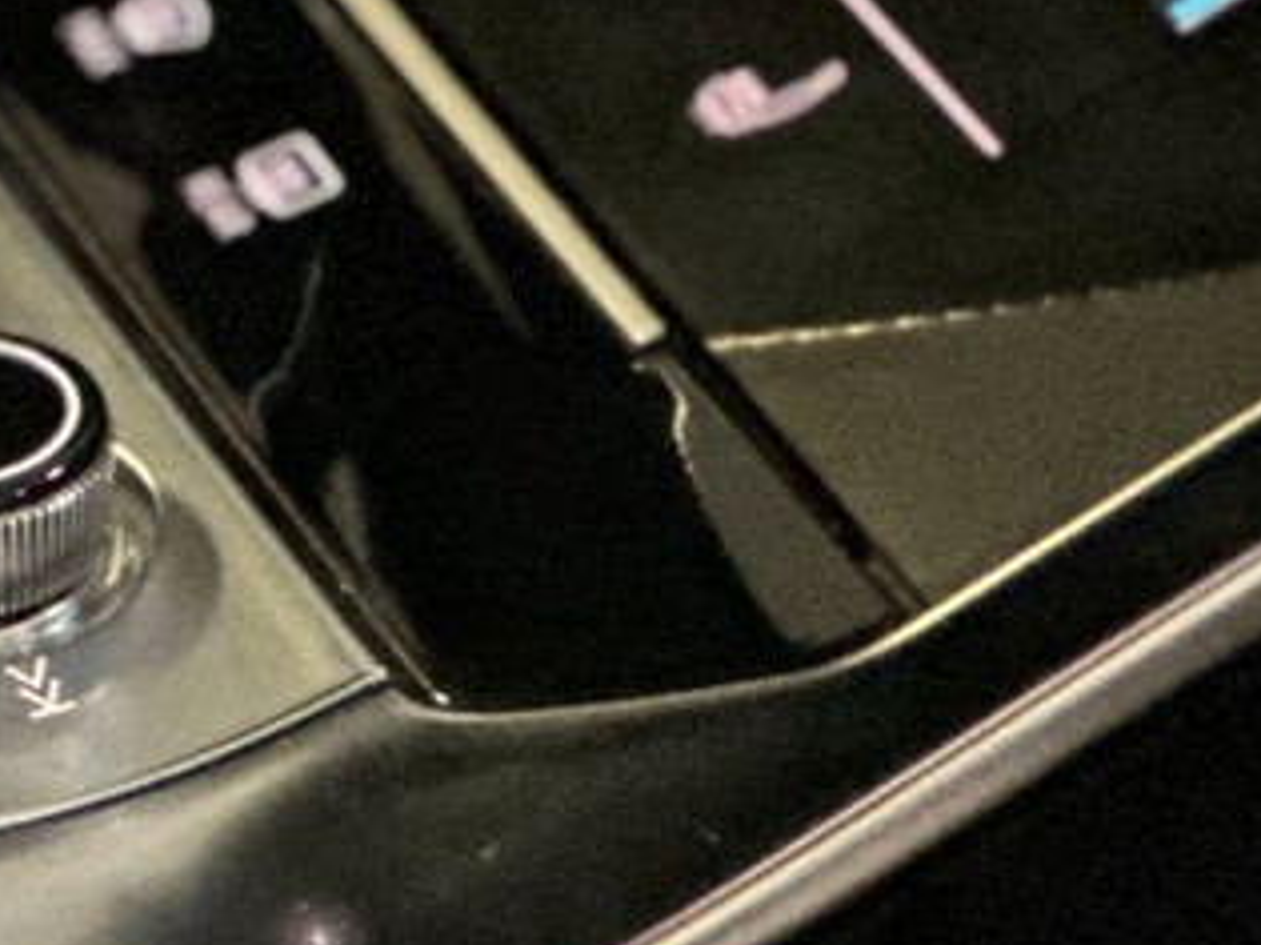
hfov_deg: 5.5
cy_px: 28
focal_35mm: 352
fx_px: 12818
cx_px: -1389
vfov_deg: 4.2
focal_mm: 9
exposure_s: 1/14
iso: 1000
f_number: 2.8
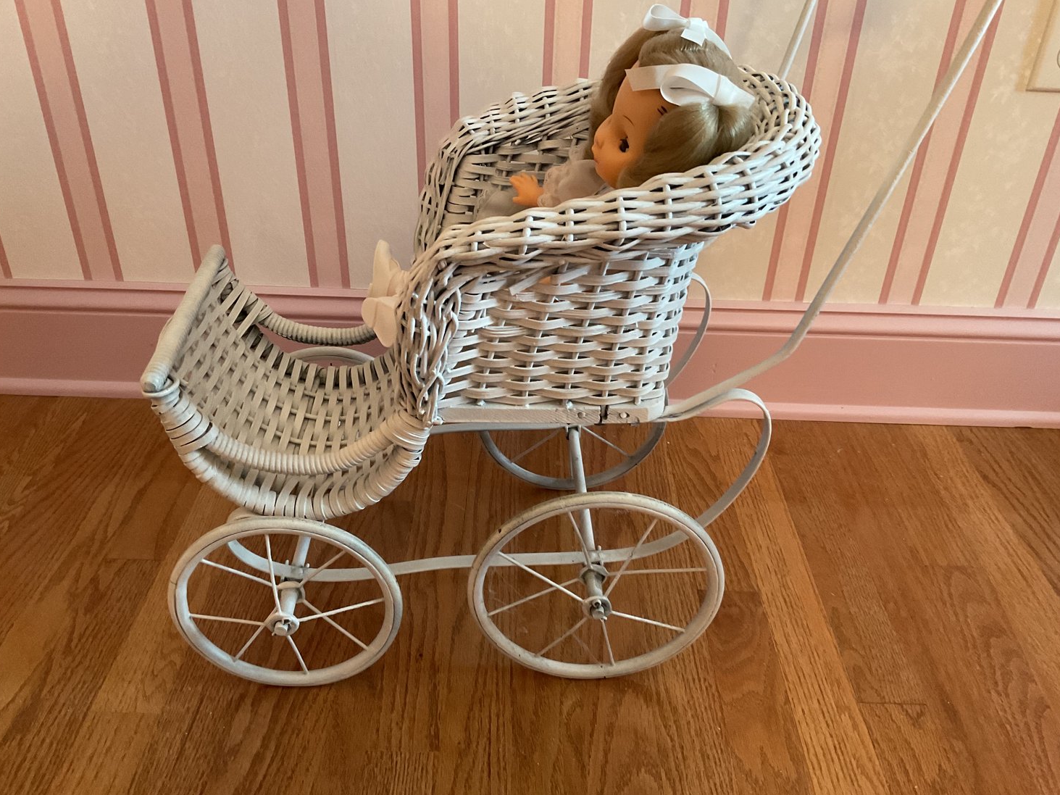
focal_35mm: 30
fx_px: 919
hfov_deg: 60.0
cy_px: 387
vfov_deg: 46.8
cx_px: 516
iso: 250
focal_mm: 3
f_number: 1.8
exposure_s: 1/40
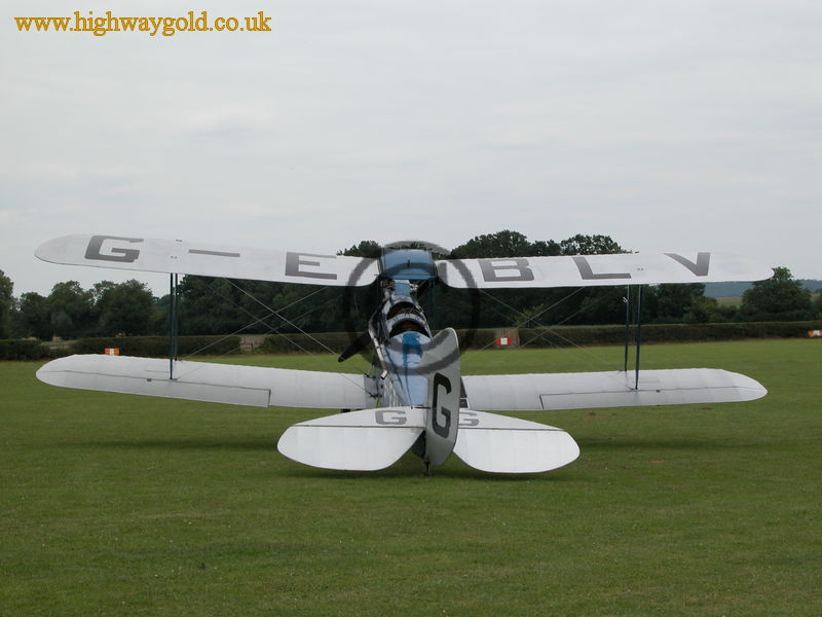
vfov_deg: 19.9
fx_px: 1757
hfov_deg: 26.3
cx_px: 411
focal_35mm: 74
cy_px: 308
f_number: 6.7
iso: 100
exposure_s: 1/324
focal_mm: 18.8
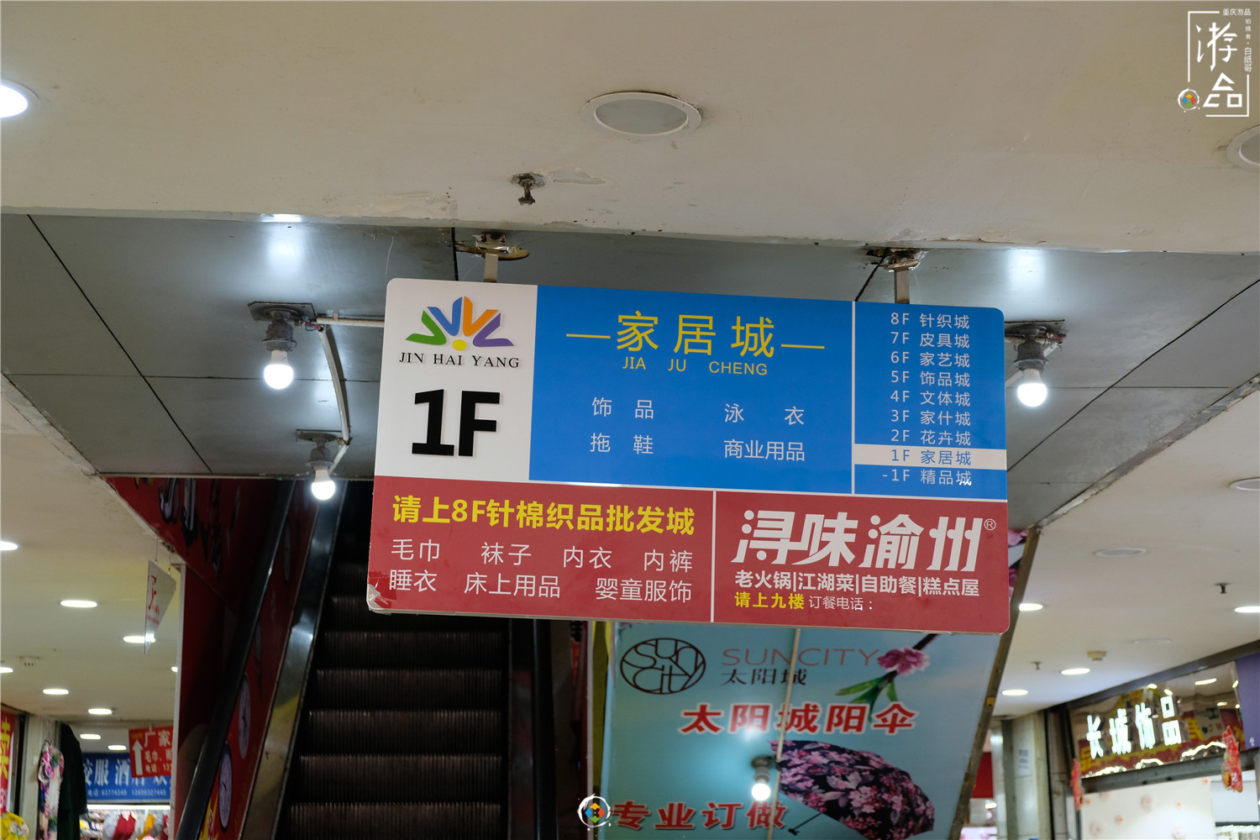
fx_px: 1785
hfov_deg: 38.9
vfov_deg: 26.5
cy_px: 420
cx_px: 630
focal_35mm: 51
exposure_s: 1/90
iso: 800
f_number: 3.6
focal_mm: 34.3
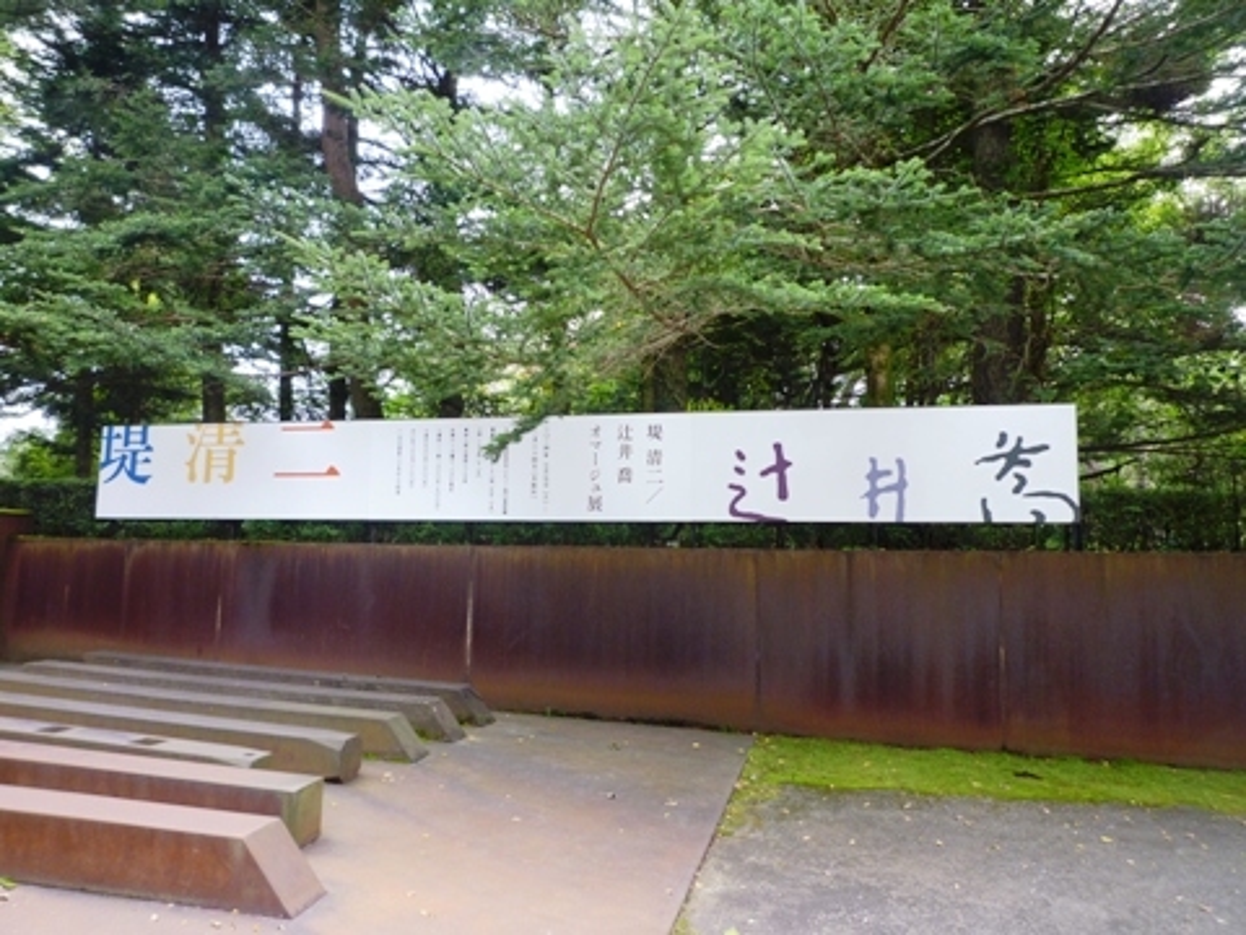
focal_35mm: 25
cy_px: 468
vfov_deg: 54.9
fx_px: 900
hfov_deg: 69.4
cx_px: 623
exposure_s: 1/30
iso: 125
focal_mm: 4.4
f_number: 2.8
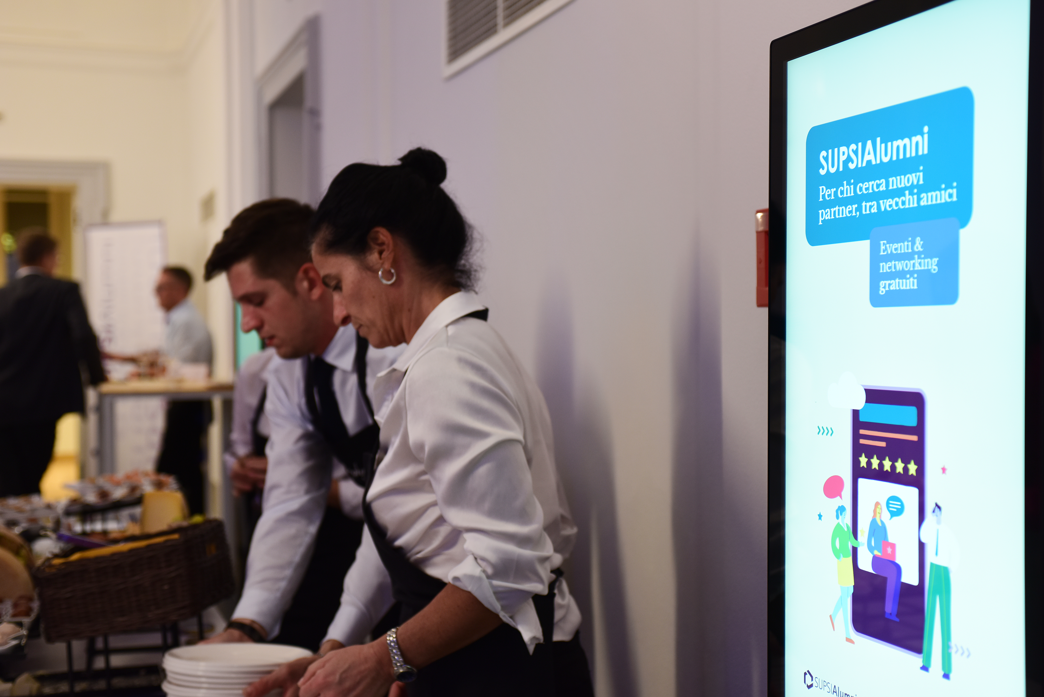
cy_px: 348
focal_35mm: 38
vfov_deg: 35.1
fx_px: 1102
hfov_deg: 50.7
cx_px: 522
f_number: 3.5
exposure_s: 1/50
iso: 500
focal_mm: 38
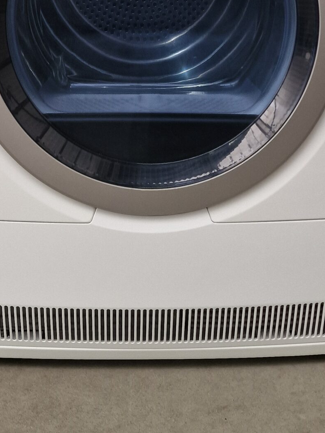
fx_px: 701
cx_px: 148
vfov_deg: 30.3
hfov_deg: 26.1
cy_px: -57
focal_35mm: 56
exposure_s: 1/180
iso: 100
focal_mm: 6.4
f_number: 1.8
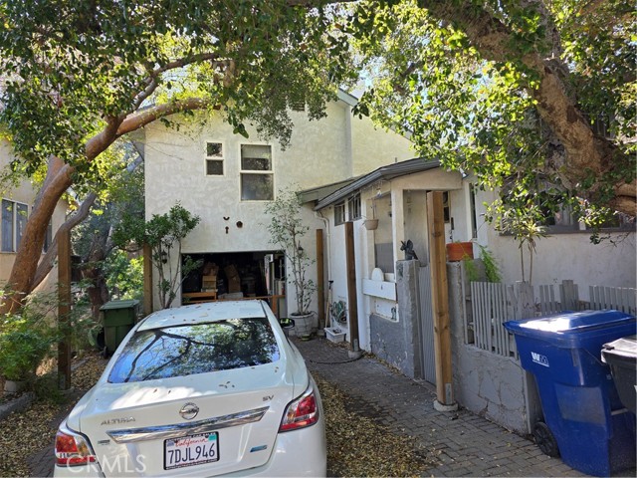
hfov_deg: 73.9
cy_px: 239
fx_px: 423
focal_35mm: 23
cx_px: 318
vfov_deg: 58.9
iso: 32
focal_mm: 6.3
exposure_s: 1/180
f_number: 1.7
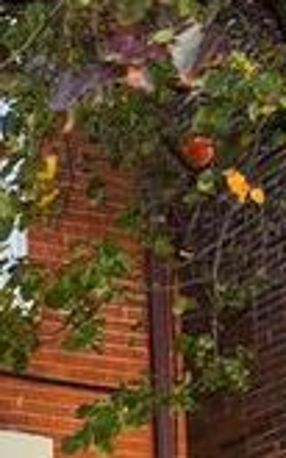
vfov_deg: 18.8
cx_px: -222
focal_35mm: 103
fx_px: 1286
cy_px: 593
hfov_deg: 11.8
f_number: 1.78
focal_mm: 6.76
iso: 64
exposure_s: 1/255
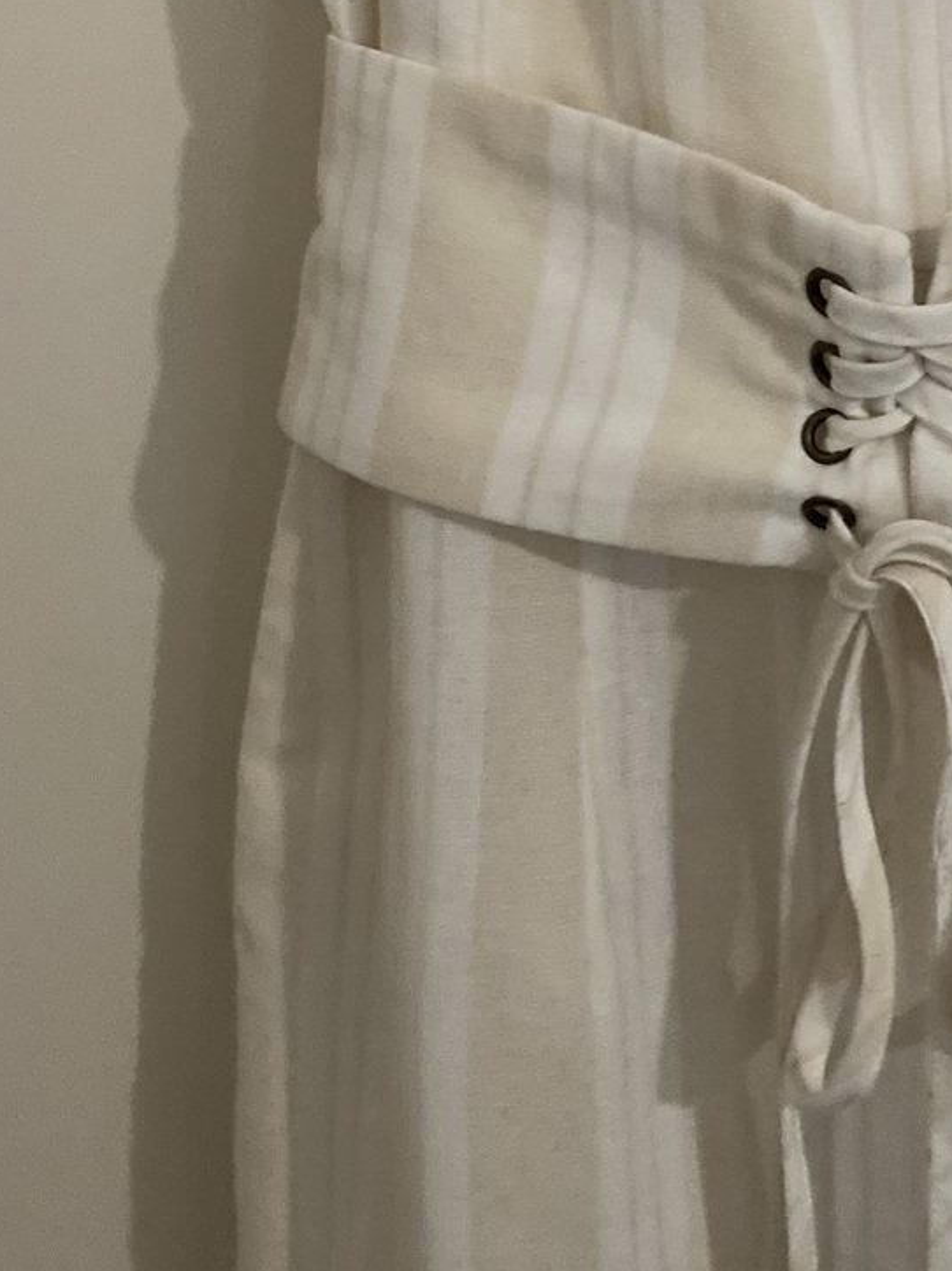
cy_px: 232
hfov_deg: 22.7
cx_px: 959
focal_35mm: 62
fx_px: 2274
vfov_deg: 30.4
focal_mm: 3.99
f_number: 1.8
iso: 500
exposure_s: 1/30
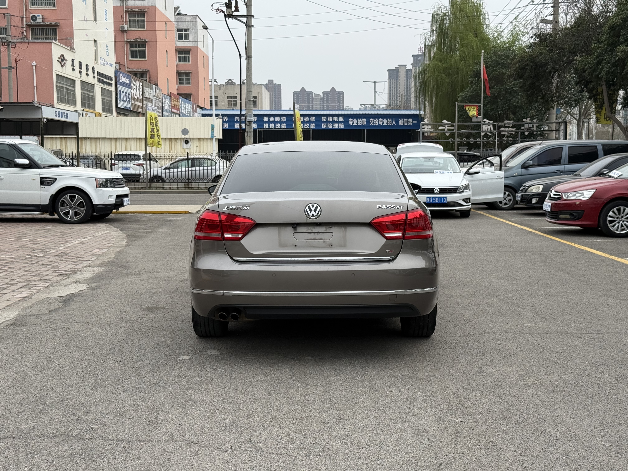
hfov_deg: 39.7
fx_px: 871
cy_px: 236
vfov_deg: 30.3
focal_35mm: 48
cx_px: 314
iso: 64
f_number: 1.78
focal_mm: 6.76
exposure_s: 1/2577
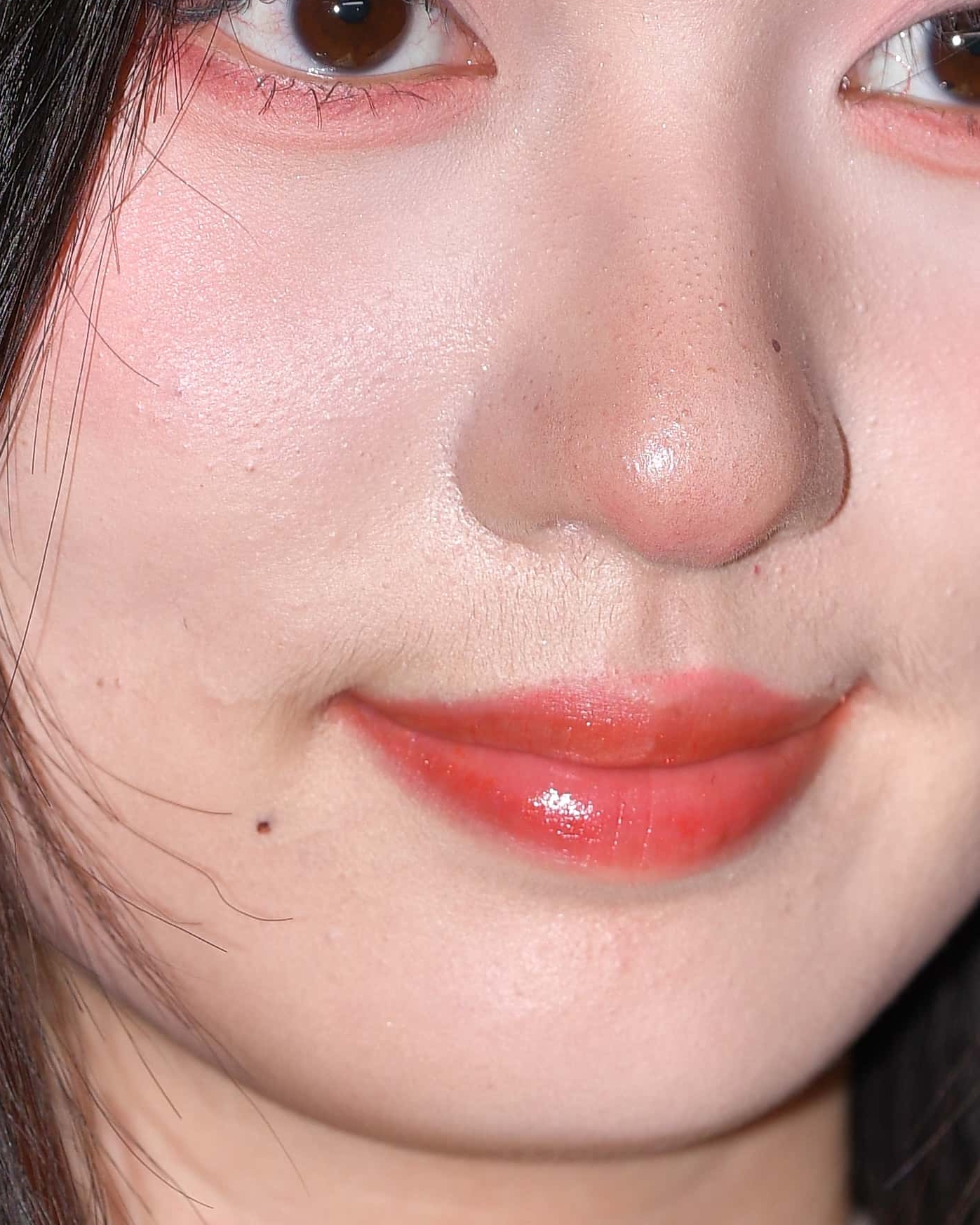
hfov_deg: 1.9
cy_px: 1090
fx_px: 29763
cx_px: 598
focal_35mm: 821
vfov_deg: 2.4
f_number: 4.5
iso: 160
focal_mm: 185
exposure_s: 1/200
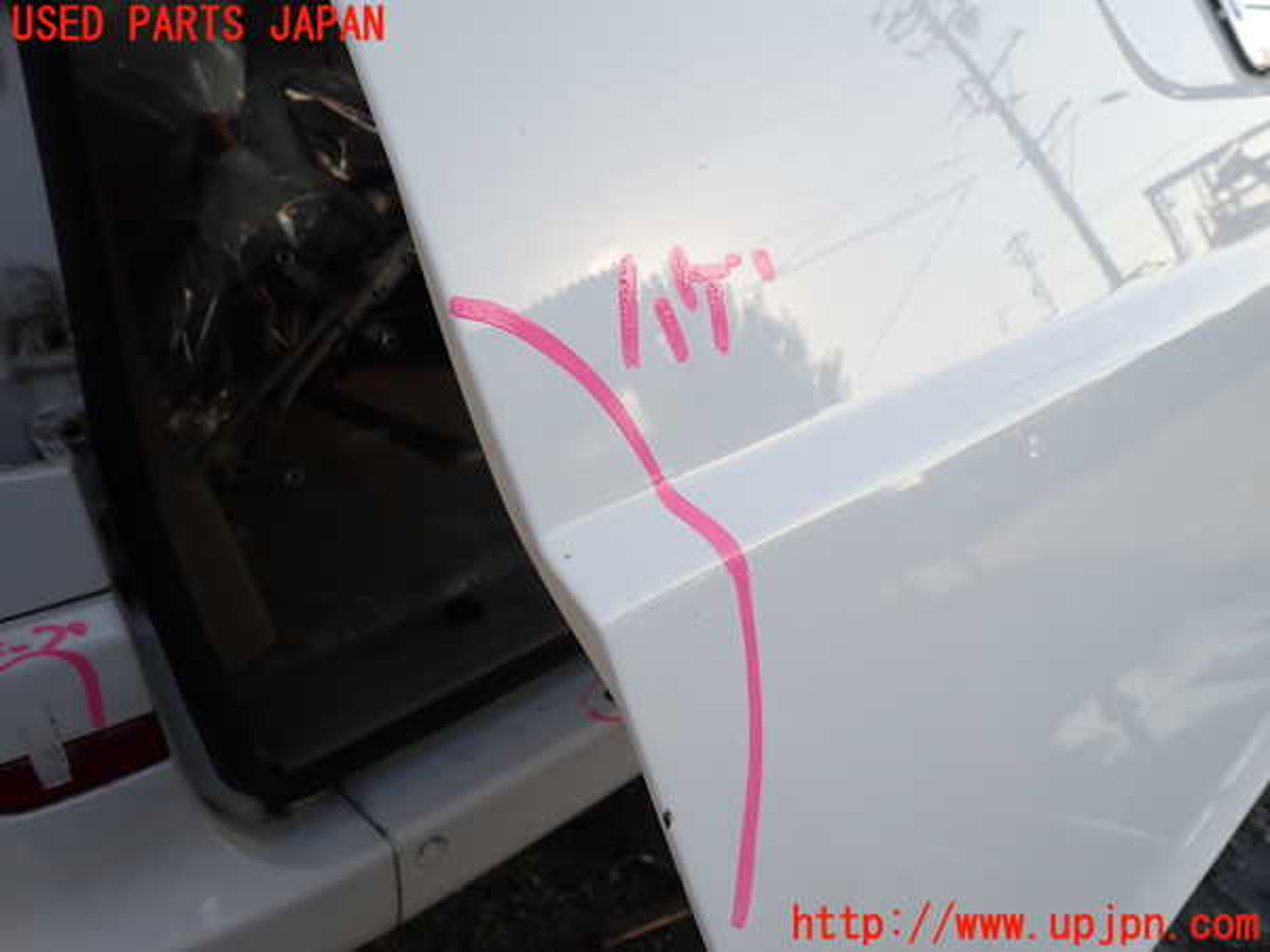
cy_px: 476
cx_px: 635
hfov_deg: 69.4
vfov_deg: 54.9
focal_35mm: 25
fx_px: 917
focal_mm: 4.5
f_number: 2.8
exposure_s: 1/640
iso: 100
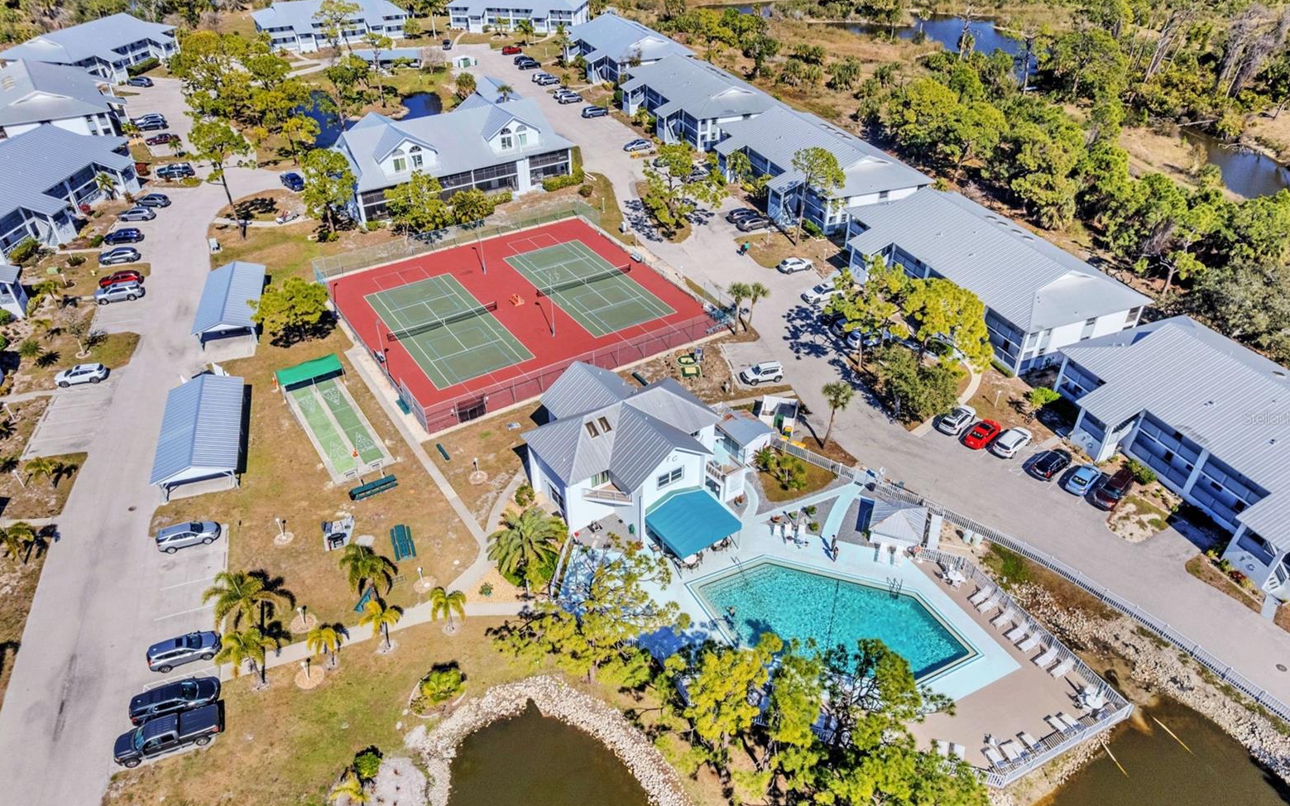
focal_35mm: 23
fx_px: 809
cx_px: 655
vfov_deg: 53.0
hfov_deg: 77.2
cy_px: 417
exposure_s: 1/3200
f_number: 2.8
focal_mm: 8.38
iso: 140
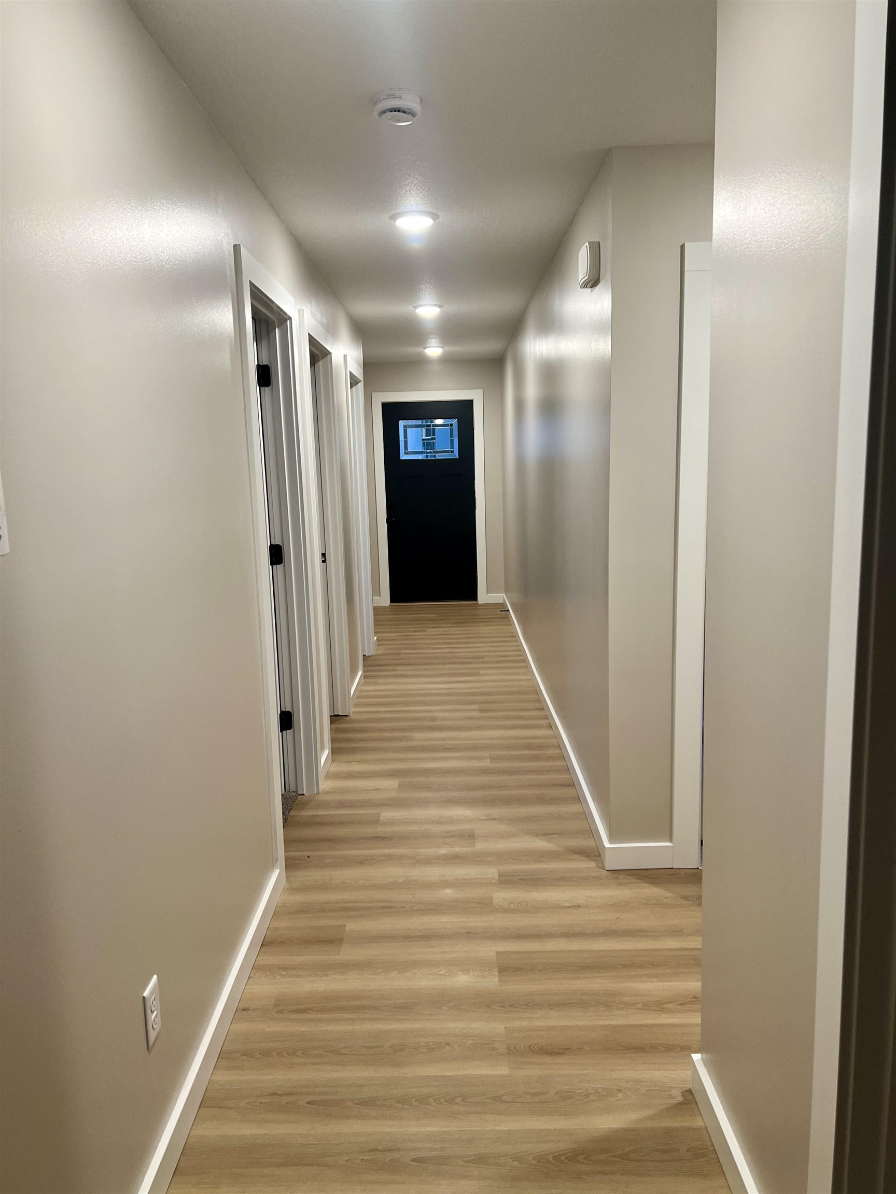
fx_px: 897
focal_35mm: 26
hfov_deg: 53.1
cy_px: 597
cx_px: 448
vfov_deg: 67.3
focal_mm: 5.7
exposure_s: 1/60
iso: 80
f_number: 1.5
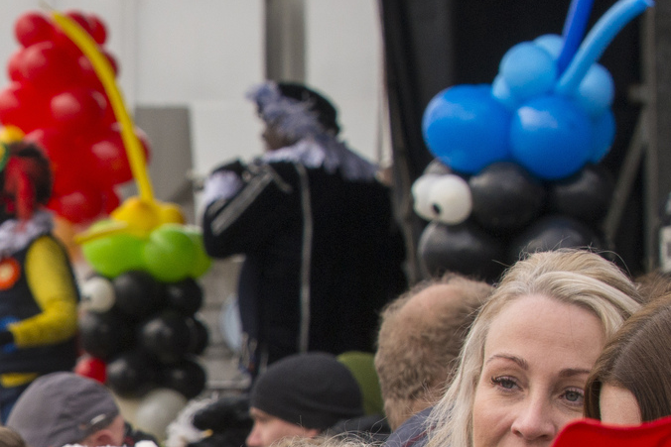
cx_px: -254
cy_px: 574
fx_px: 5648
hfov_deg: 6.7
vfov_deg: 4.5
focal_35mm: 303
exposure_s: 1/320
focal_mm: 80
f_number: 5.6
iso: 400
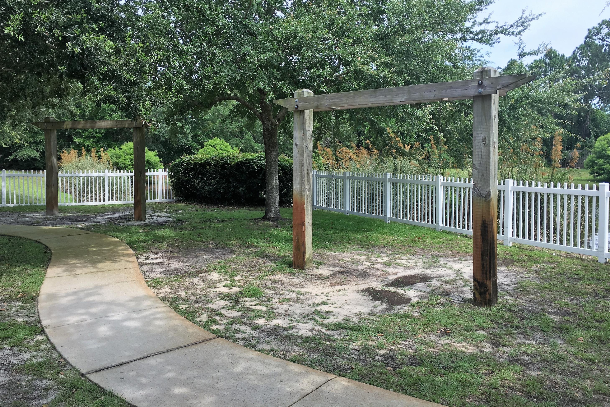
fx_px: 525
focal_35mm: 31
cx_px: 303
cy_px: 173
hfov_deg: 60.3
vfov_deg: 42.2
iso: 25
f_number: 2.2
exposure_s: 1/693
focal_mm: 4.15
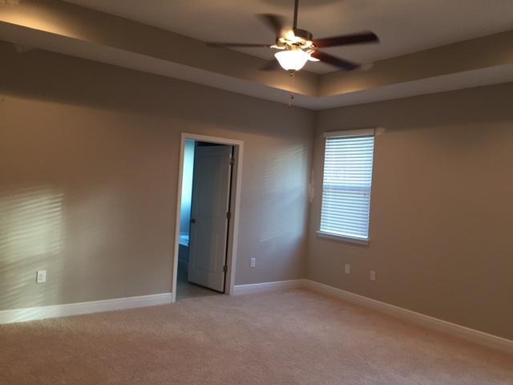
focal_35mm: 29
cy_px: 192
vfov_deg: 48.2
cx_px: 256
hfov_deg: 61.7
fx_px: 430
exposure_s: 1/30
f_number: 2.2
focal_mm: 4.15
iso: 100
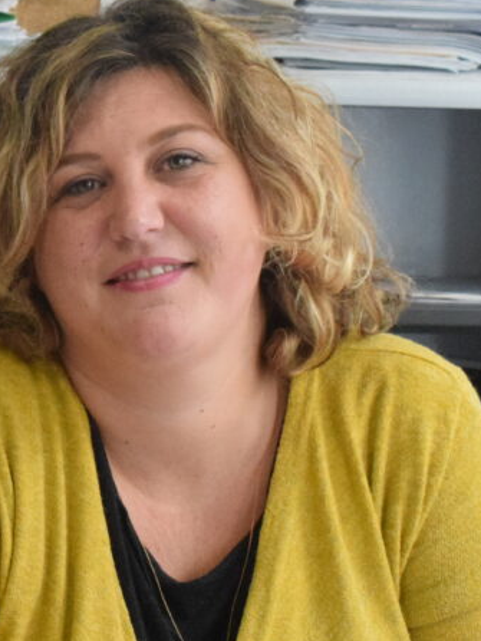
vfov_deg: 14.1
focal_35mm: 140
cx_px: -115
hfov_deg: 10.4
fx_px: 2591
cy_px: 352
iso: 6400
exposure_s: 1/320
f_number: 9
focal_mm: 38
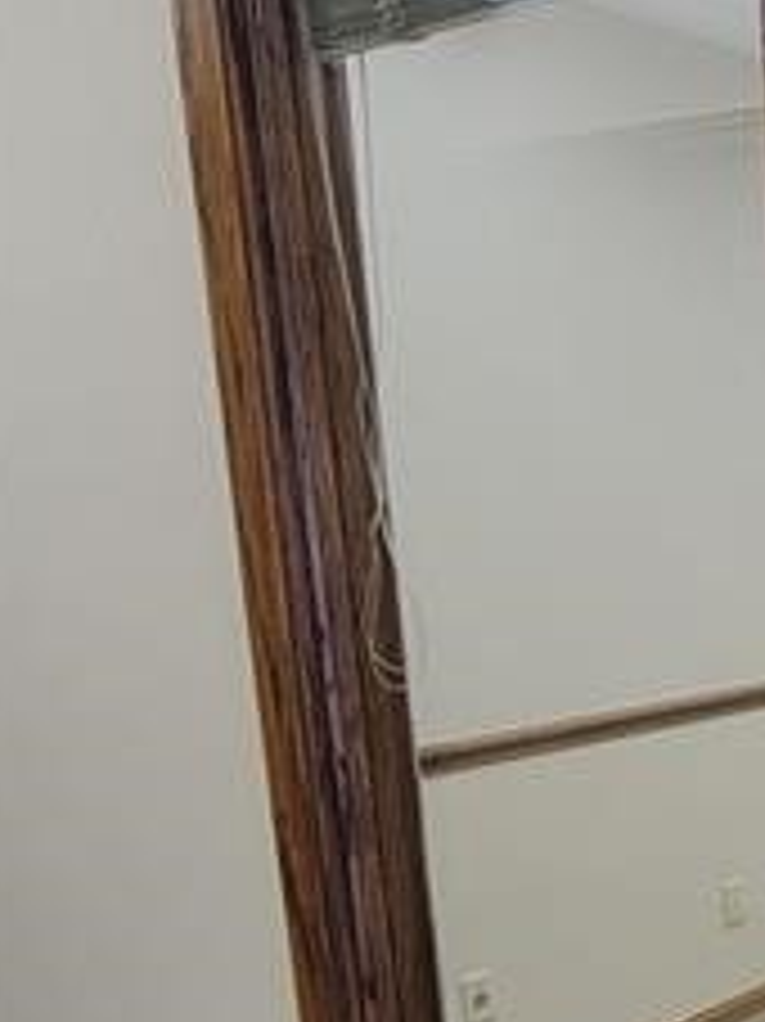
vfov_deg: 42.2
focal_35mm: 44
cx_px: 1274
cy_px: 711
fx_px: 1298
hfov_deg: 23.1
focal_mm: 2.2
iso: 125
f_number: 2.2
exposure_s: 1/60
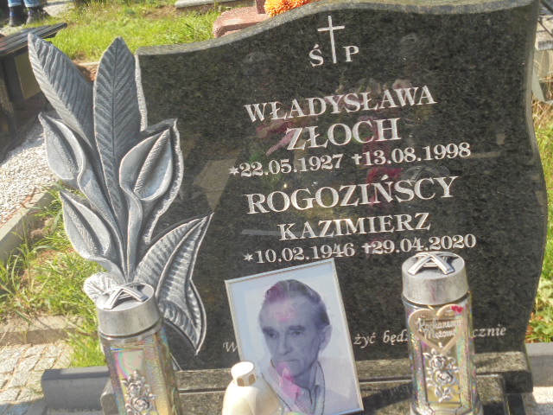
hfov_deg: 34.3
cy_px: 208
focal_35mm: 56
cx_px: 276
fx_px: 895
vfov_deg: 26.1
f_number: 5.2
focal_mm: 10.1
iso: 100
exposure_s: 1/200
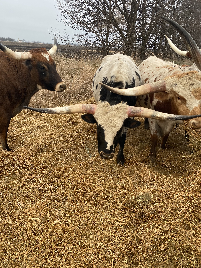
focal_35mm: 26
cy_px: 134
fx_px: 201
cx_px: 100
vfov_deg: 67.3
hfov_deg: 53.1
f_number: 1.8
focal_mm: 4.25
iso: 64
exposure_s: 1/122
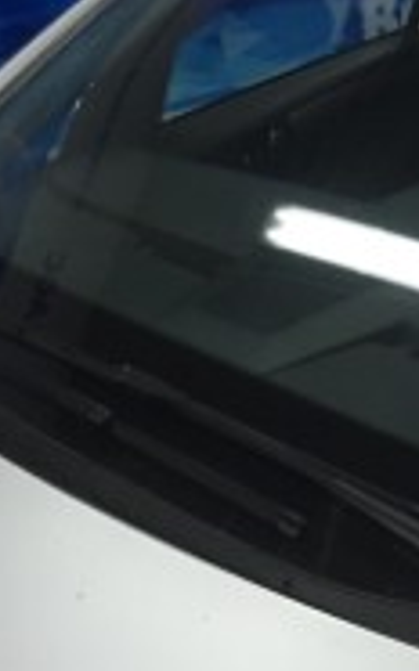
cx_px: 423
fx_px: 1208
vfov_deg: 30.9
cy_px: 249
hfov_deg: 19.1
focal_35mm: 66
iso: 125
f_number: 2.2
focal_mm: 4.15
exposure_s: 1/33
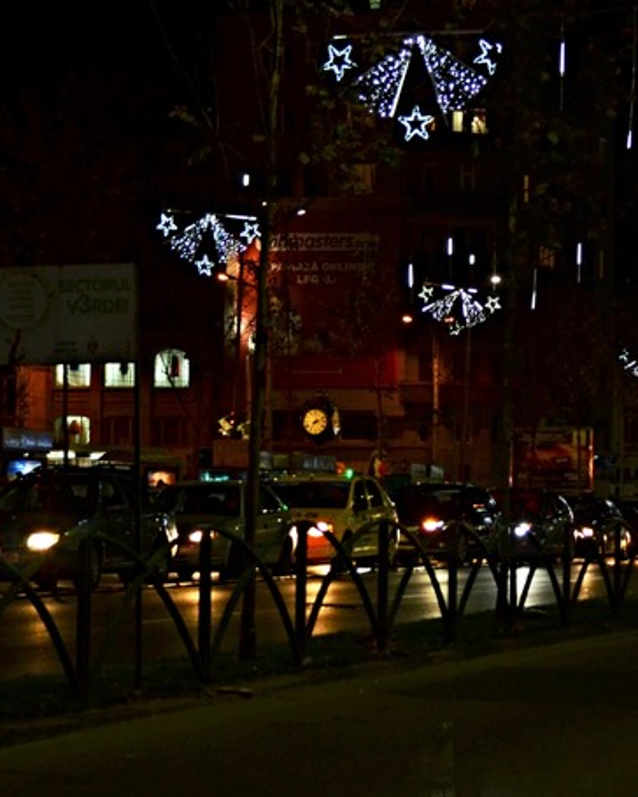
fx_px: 3206
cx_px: 608
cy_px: 359
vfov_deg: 14.2
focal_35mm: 136
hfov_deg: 11.3
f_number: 4.5
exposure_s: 1/100
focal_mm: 55
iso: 560
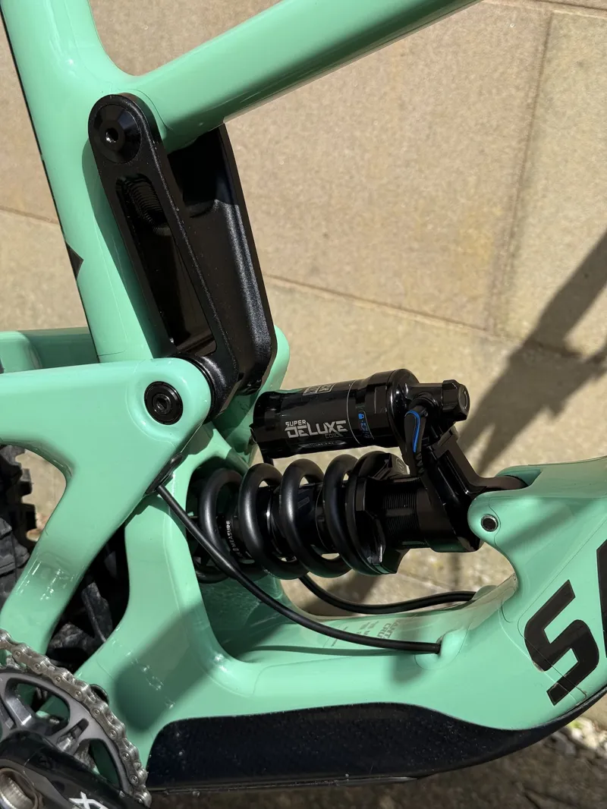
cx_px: 304
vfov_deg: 39.6
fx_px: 1122
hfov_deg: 30.3
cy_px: 404
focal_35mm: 48
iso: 64
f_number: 1.78
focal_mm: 6.76
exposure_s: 1/4098
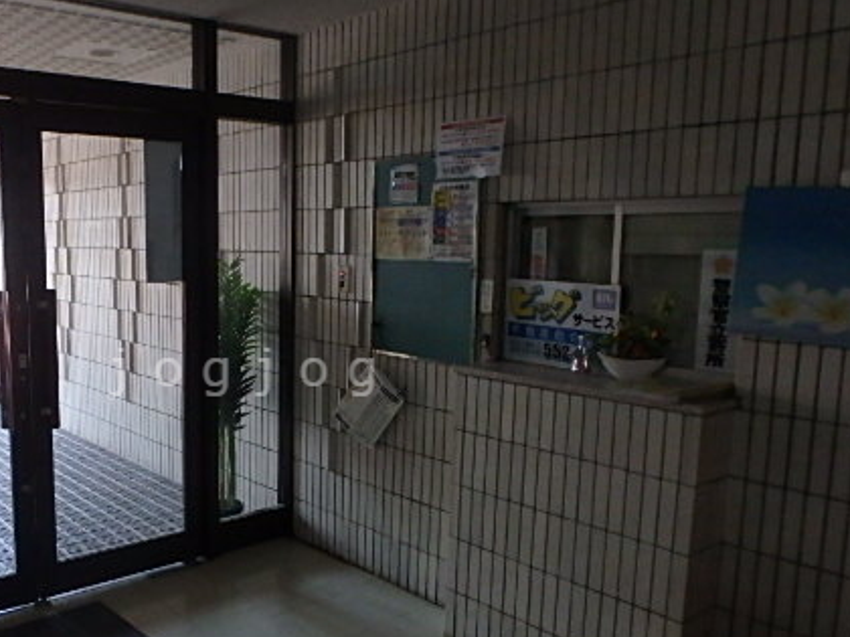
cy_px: 372
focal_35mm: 32
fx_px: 786
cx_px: 247
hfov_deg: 55.0
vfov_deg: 44.0
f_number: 3.5
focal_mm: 3.7
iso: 800
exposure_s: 1/30
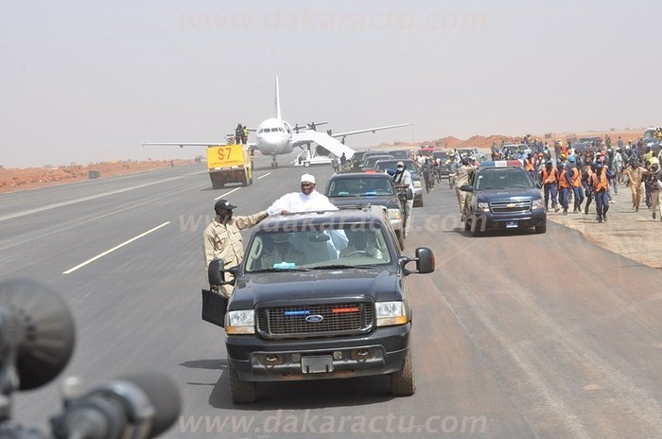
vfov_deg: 16.5
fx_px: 1514
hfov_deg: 24.7
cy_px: 220
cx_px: 331
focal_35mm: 82
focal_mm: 55
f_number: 14
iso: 250
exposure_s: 1/200
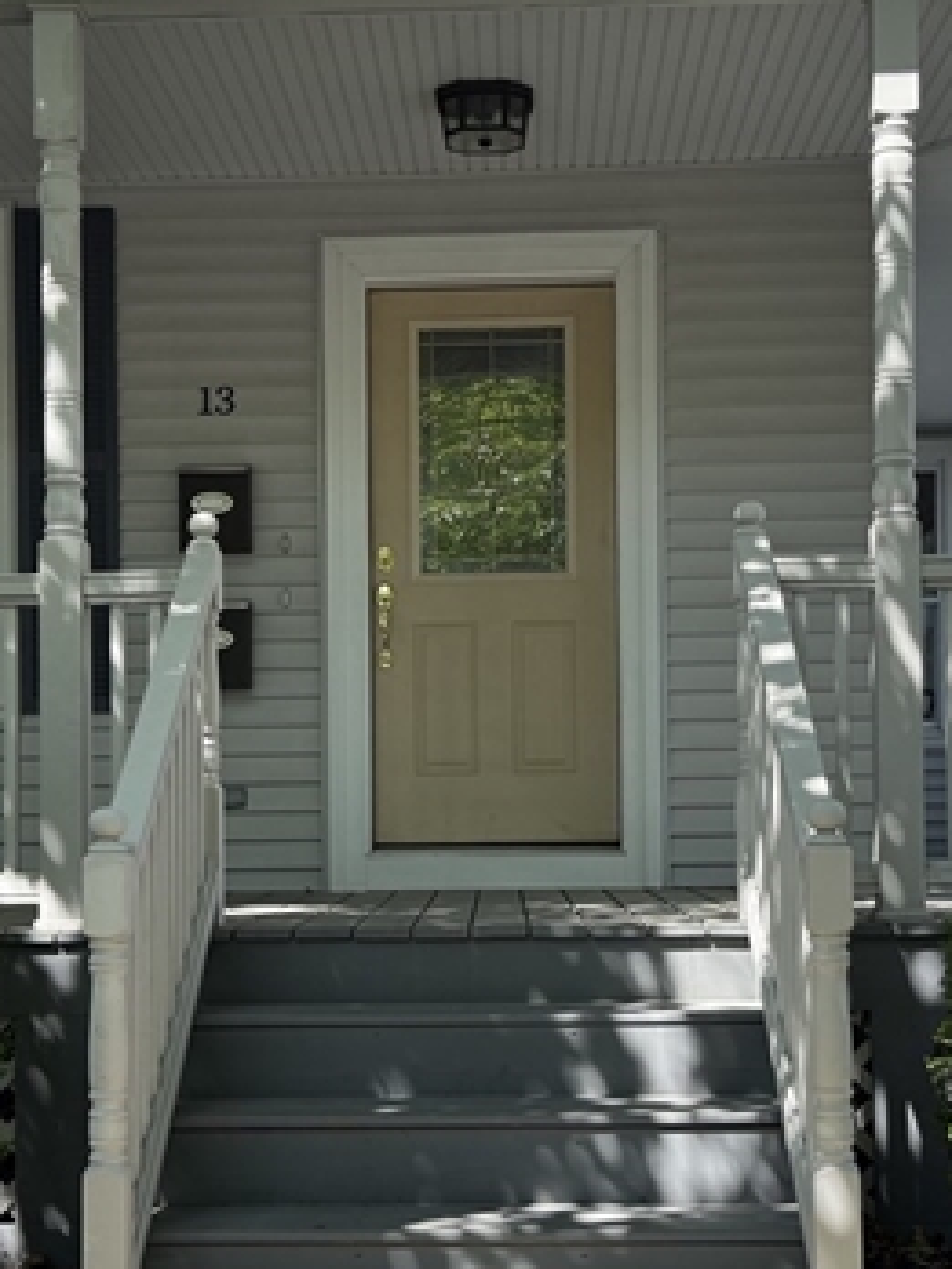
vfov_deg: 36.1
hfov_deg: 27.5
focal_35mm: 53
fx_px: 1943
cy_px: 748
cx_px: 474
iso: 100
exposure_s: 1/1361
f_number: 1.78
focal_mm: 6.76
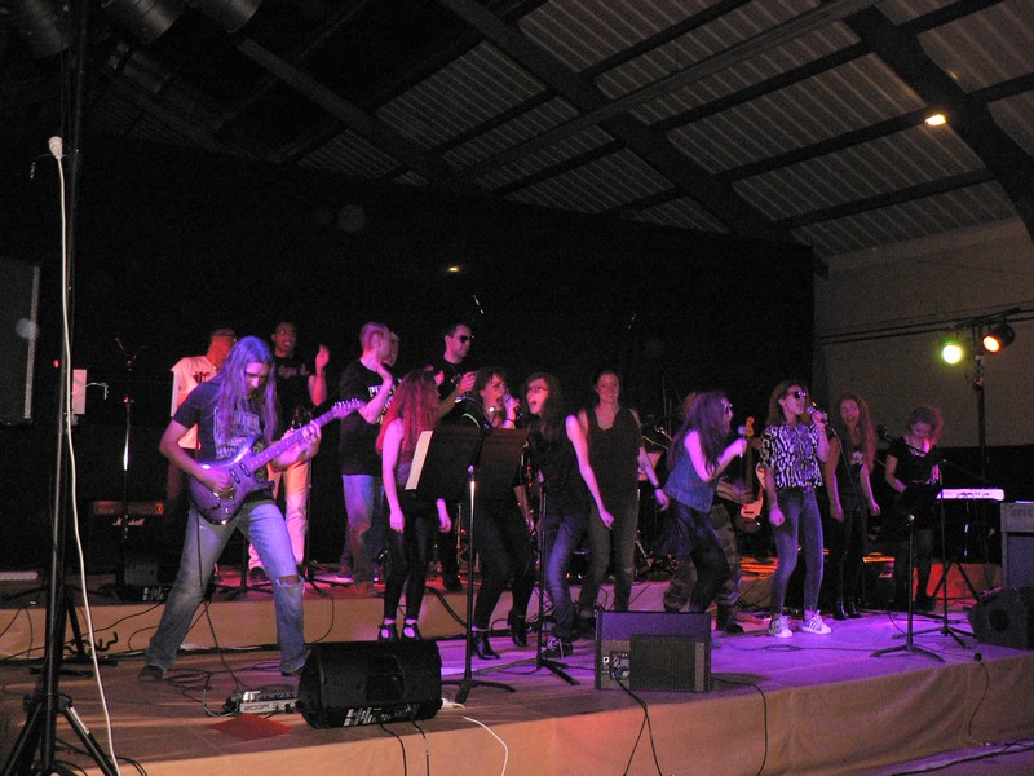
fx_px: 1075
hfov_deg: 51.4
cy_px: 388
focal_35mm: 36
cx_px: 517
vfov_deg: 39.7
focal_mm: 6
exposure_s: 1/30
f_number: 2.8
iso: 400
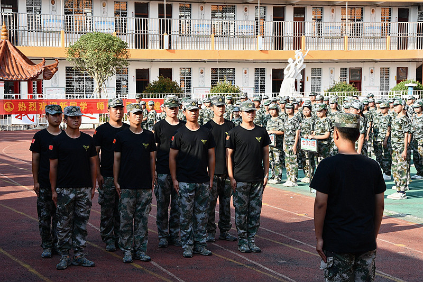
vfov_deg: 16.6
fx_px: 963
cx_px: 212
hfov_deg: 24.8
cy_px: 141
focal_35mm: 82
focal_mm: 55
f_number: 9
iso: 400
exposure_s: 1/320
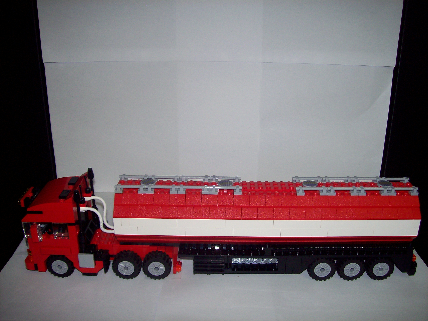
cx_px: 214
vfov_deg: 39.6
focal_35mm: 36
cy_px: 160
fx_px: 445
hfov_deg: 51.4
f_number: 2.7
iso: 80
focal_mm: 6
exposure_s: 1/64
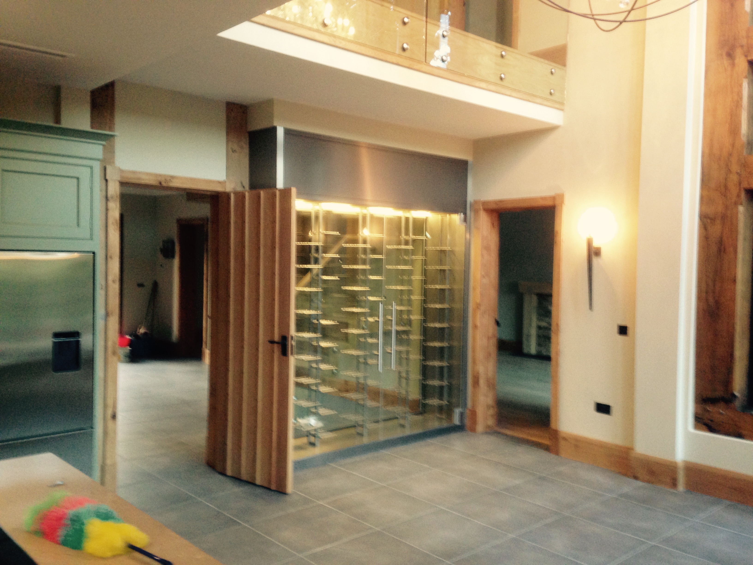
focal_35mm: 33
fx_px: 718
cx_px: 376
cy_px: 282
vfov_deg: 42.9
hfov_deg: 55.4
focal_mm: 4.12
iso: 160
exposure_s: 1/20
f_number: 2.4
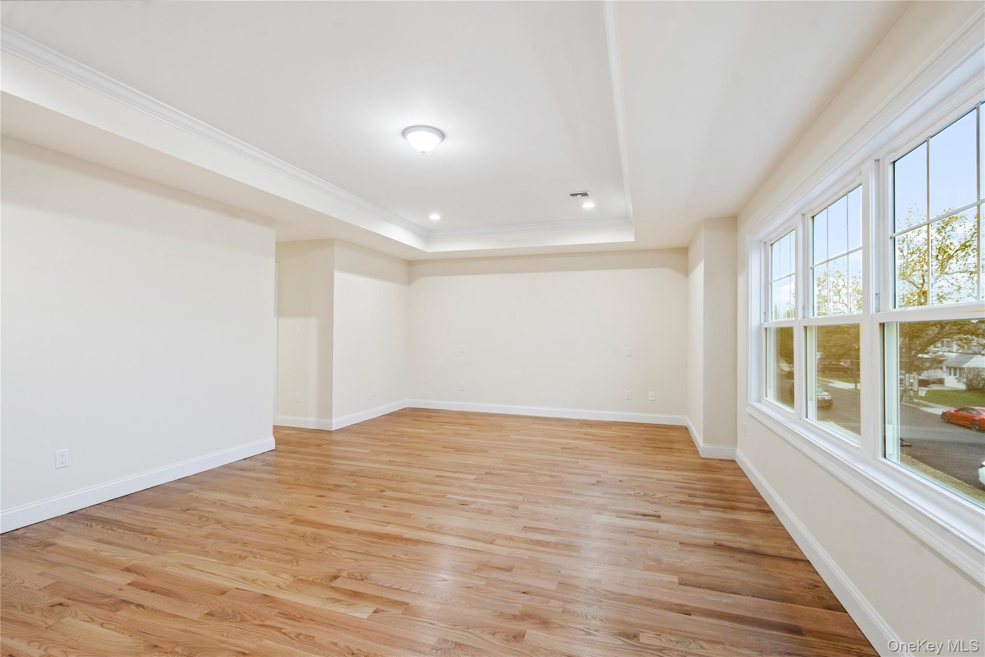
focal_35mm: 16
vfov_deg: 73.7
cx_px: 492
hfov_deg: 96.7
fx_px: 438
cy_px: 328
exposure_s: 1/80
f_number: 6.3
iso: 640
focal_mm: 16
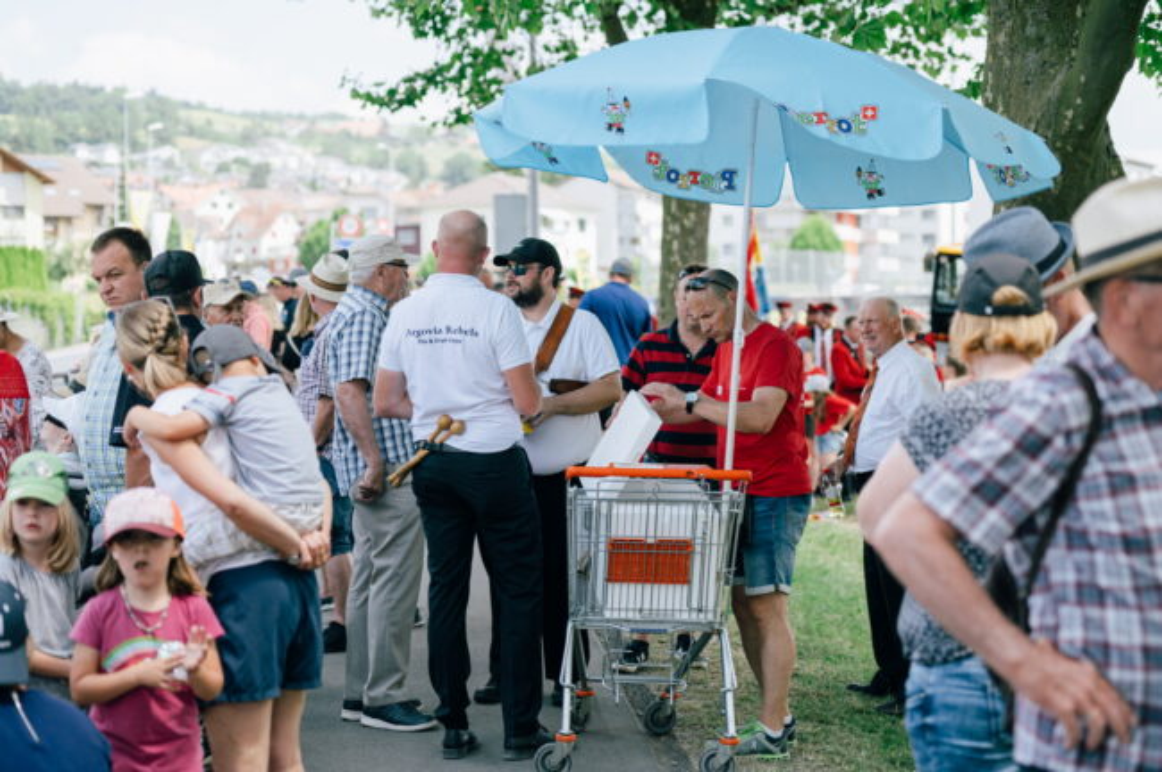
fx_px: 2257
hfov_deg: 28.9
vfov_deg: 19.4
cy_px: 386
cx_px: 581
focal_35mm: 70
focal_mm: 70
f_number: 2.8
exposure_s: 1/640
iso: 100
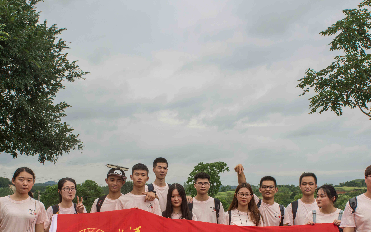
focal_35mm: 61
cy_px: 197
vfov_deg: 21.0
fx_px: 617
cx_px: 186
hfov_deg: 33.5
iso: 250
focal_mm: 24
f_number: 10
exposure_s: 1/400
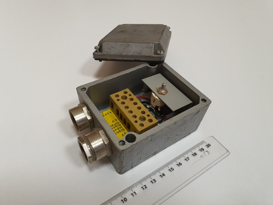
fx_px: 205
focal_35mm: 26
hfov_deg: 67.3
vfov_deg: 53.1
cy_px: 102
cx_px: 136
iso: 200
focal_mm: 4.3
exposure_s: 1/50
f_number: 2.4
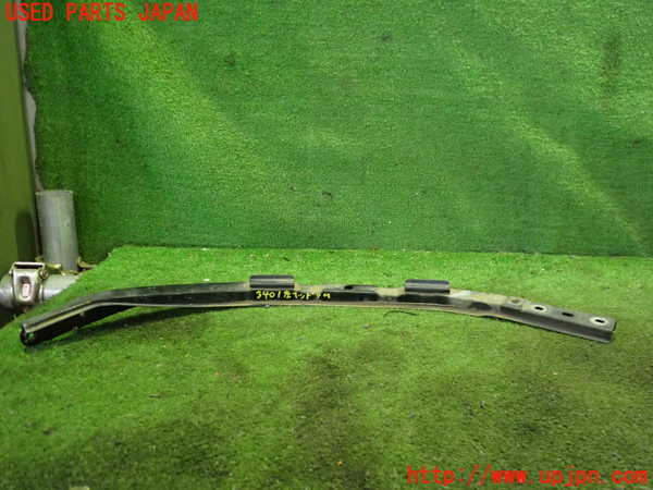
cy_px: 245
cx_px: 326
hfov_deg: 60.0
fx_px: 566
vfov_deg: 46.8
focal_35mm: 30
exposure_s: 1/30
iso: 800
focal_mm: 5.4
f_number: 2.3
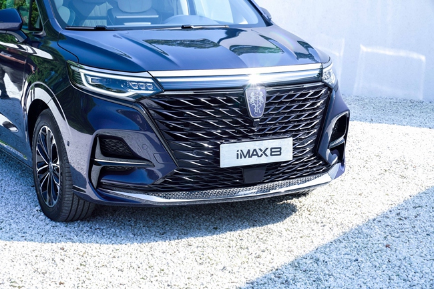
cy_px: 144
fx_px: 844
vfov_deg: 19.4
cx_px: 217
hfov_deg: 28.9
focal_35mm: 70
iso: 100
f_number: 9
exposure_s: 1/125
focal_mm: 70
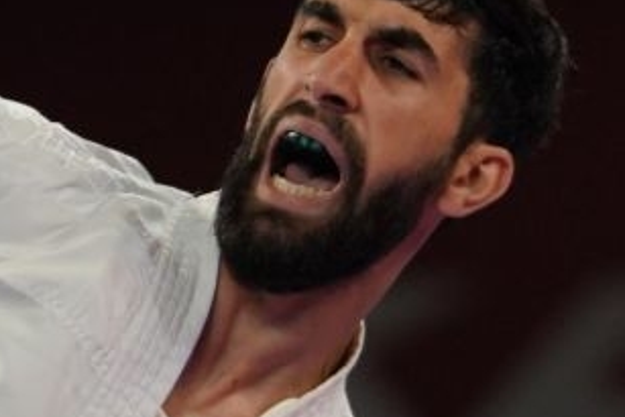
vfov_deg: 1.2
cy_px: 431
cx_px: 214
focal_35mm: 1173
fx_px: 20373
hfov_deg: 1.8
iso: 1000
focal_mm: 200
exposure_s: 1/1000
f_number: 2.8
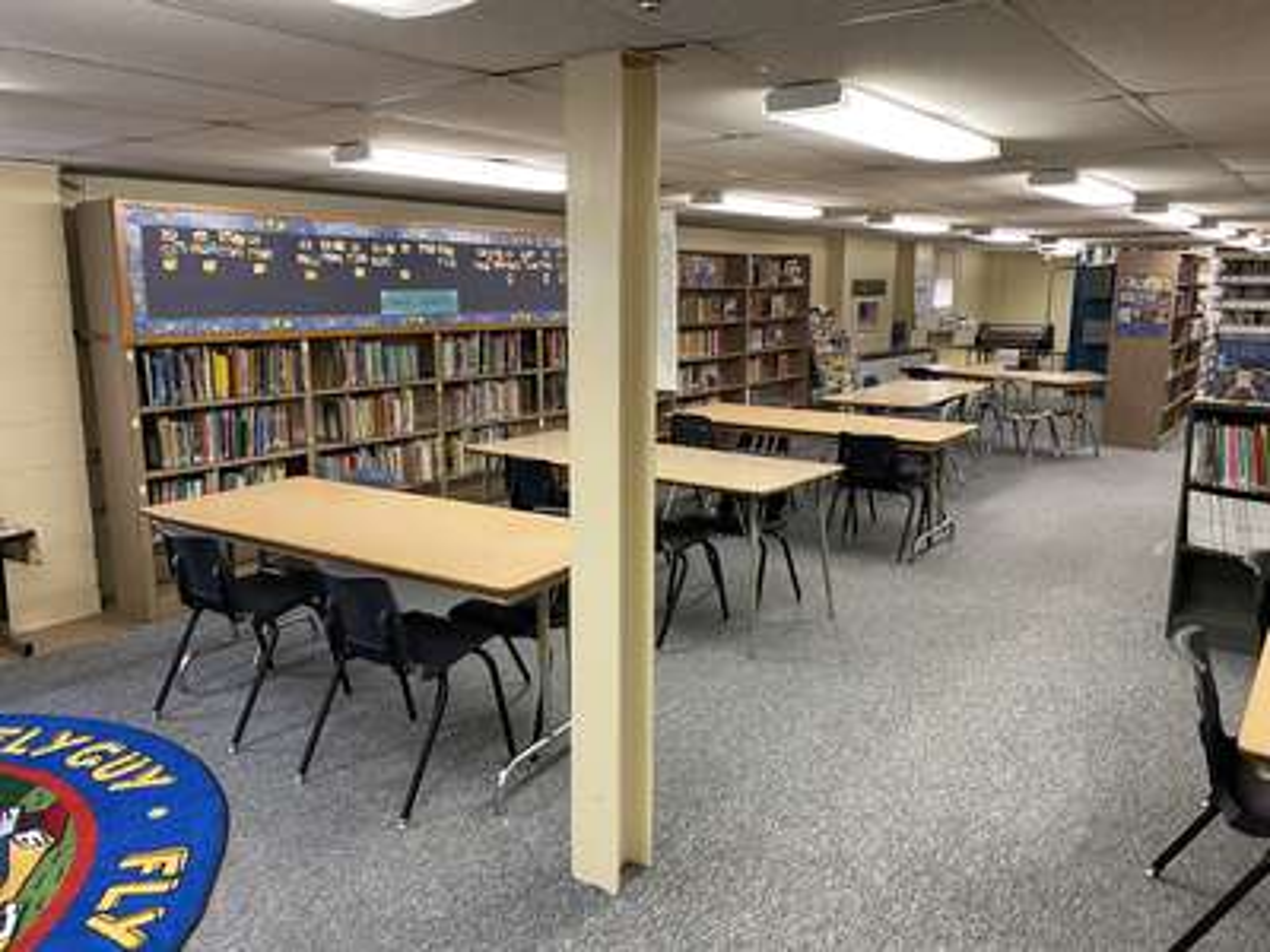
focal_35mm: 26
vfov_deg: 53.1
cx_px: 635
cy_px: 476
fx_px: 954
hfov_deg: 67.3
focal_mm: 4.25
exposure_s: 1/60
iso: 100
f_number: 1.8
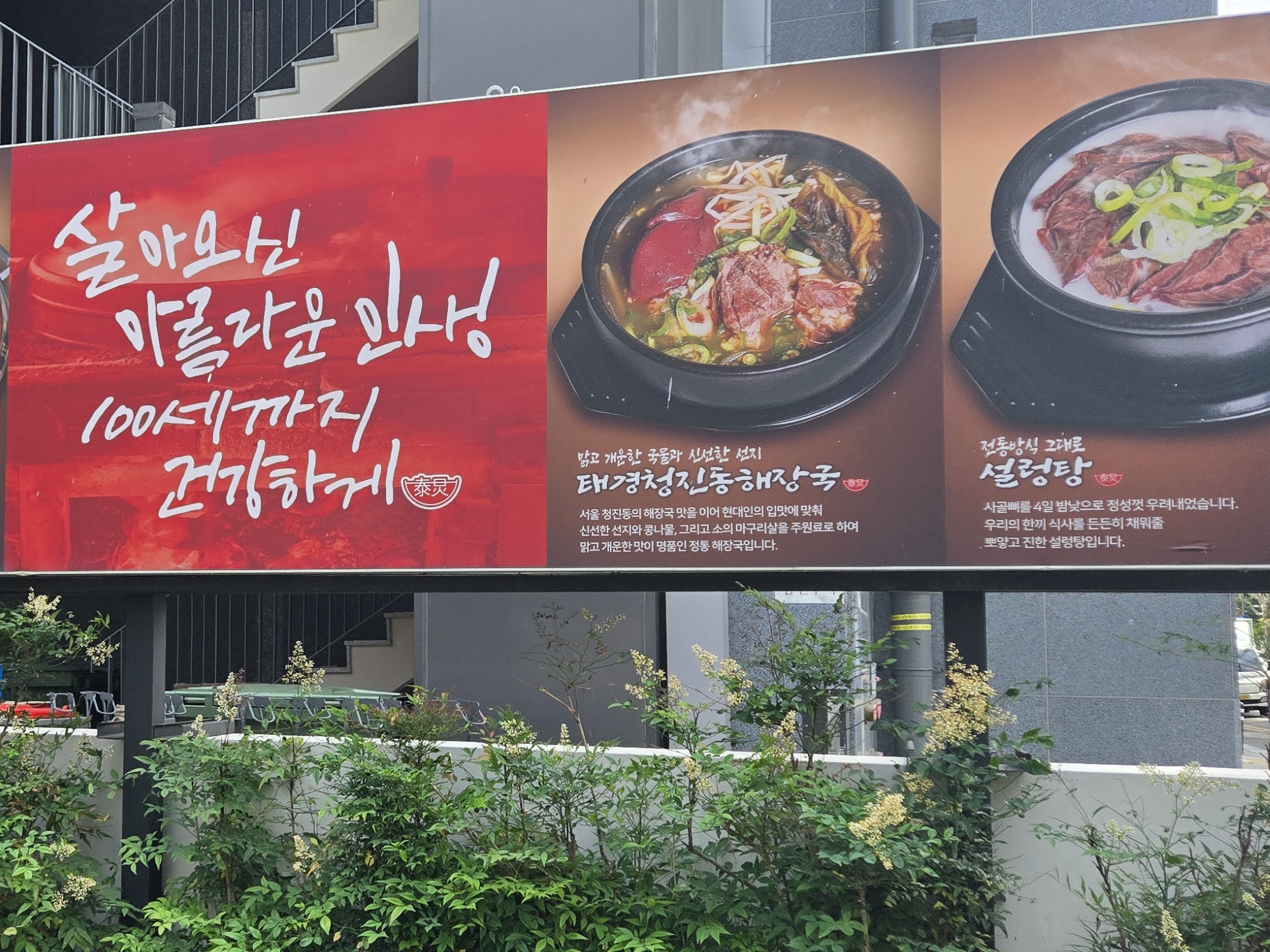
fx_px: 1724
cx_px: 188
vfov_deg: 30.8
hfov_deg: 38.3
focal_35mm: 47
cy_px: 542
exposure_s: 1/1610
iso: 80
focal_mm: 5.4
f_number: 1.8
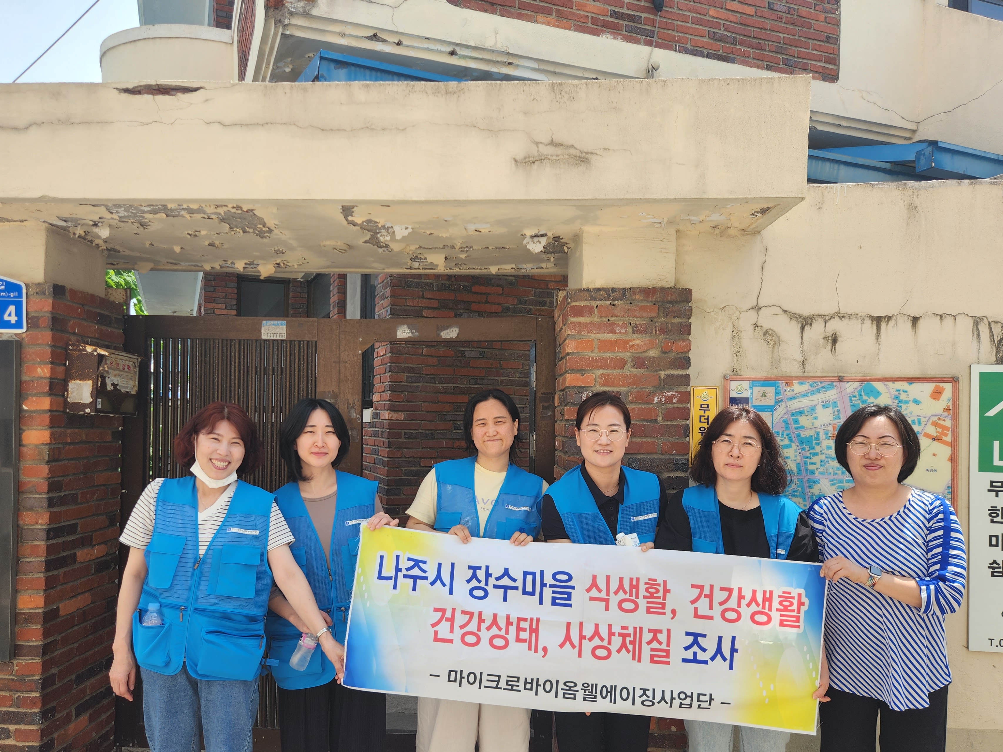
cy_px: 404
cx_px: 466
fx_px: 782
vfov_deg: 51.3
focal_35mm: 27
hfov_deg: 65.2
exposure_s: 1/848
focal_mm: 5.4
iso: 20
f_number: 1.8
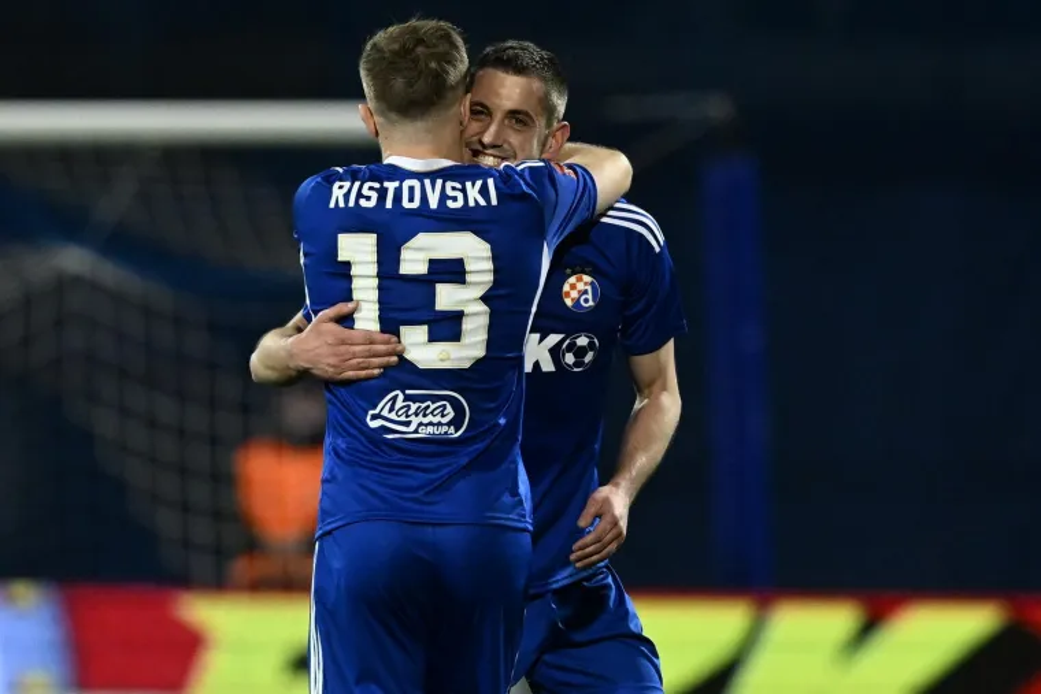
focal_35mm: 400
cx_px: 520
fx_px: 11568
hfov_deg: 5.2
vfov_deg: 3.4
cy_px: 347
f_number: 4
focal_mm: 400
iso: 4000
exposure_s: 1/1000
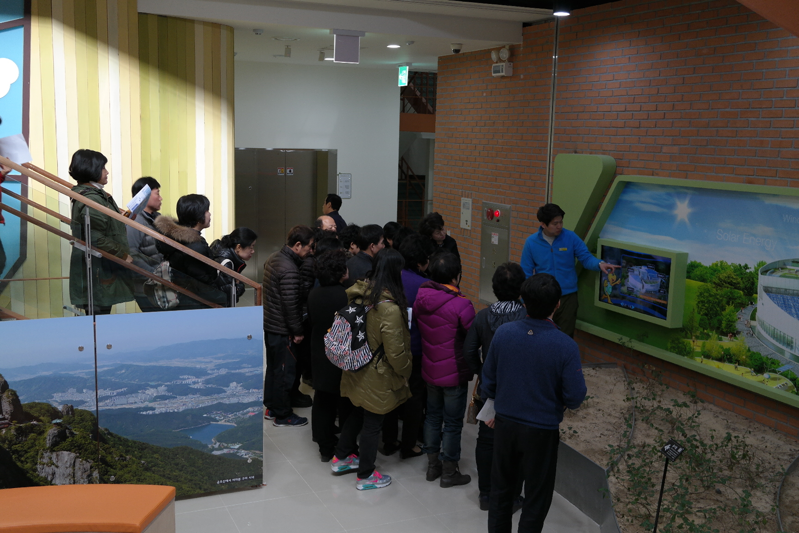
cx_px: 400
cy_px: 266
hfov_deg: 53.1
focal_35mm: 36
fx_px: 799
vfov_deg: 36.9
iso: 400
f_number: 4
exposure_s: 1/50
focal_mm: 24
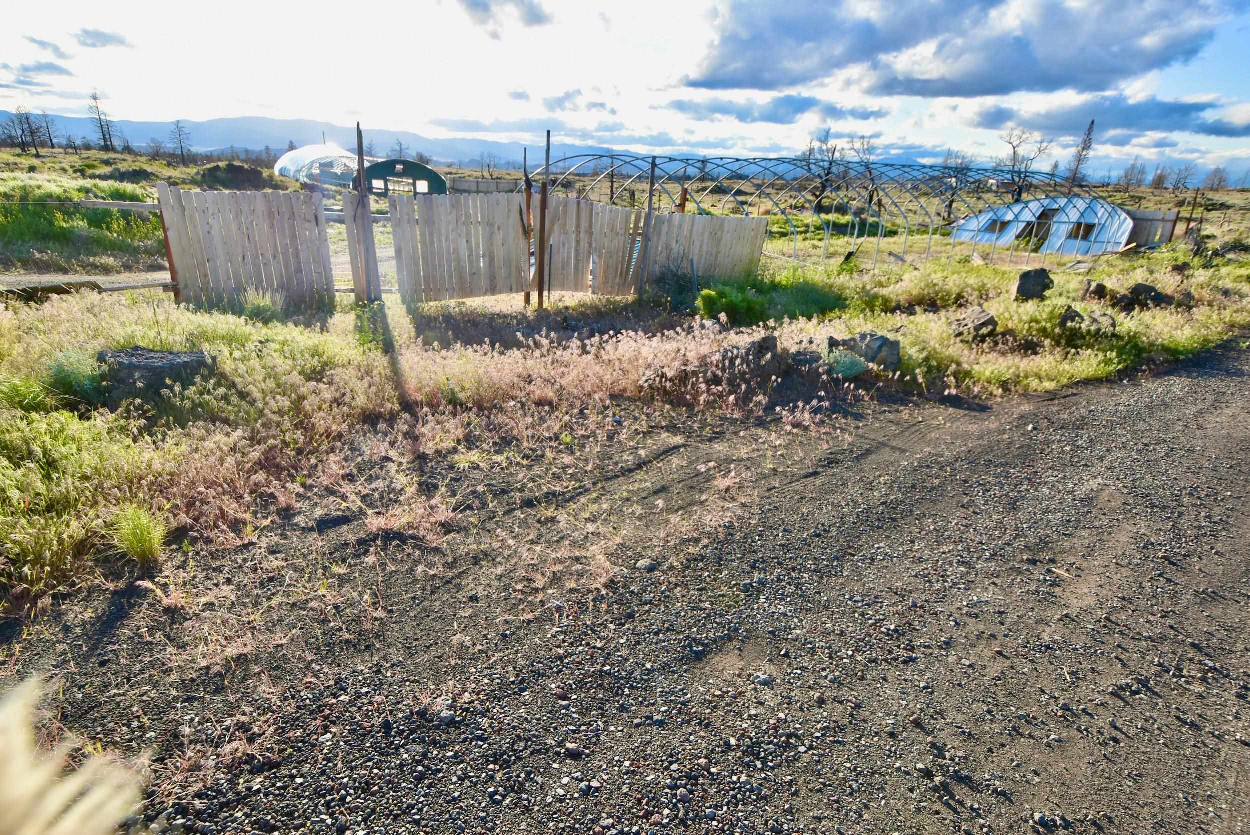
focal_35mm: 20
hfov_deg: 85.4
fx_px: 677
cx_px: 625
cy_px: 418
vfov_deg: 63.3
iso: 200
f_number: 8
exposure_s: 1/250
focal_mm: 13
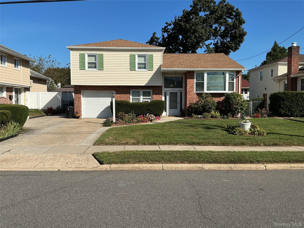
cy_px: 114
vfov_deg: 48.2
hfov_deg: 61.7
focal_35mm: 29
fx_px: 255
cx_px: 152
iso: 25
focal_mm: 3
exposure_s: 1/2320
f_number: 1.8
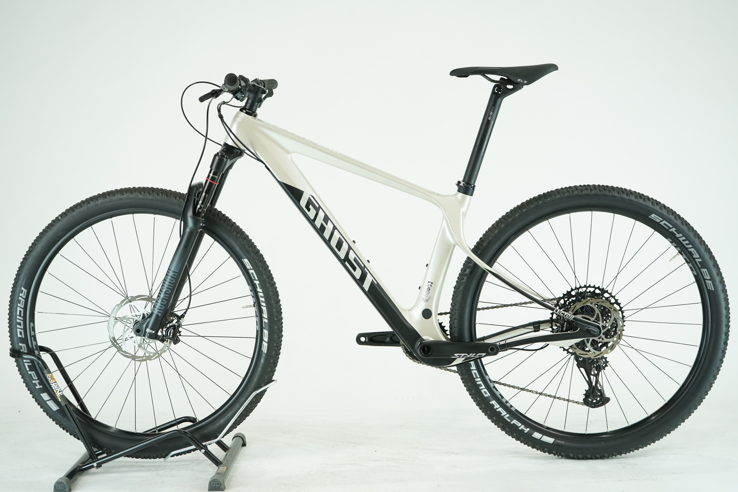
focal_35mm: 52
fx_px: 1066
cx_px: 369
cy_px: 246
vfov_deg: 26.0
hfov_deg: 38.2
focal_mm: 52
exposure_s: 1/200
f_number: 5.6
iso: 1600
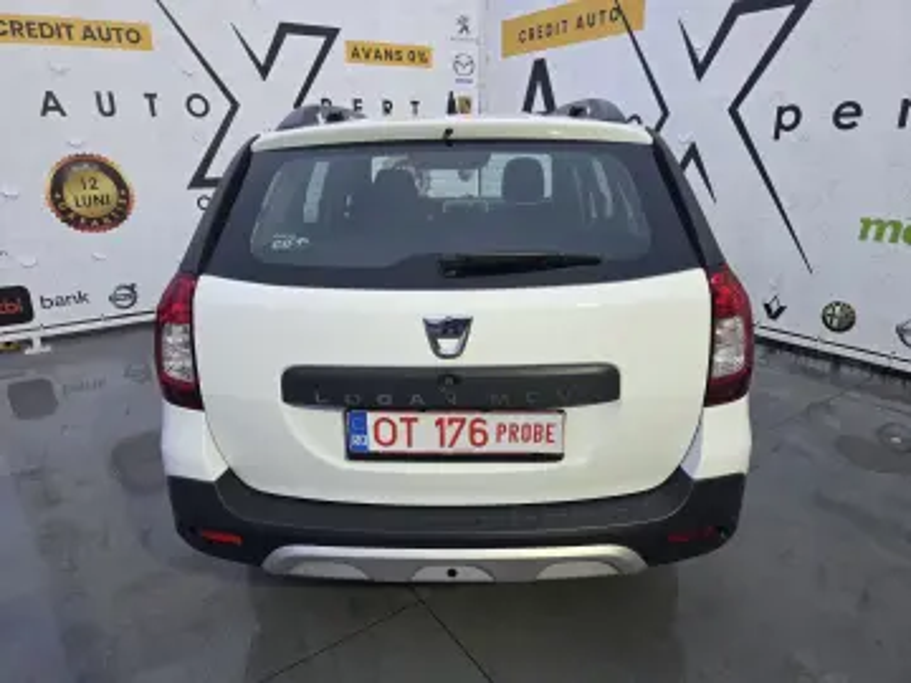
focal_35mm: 23
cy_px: 342
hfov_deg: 73.9
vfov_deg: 58.9
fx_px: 605
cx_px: 456
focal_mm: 6.3
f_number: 1.7
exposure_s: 1/100
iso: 200
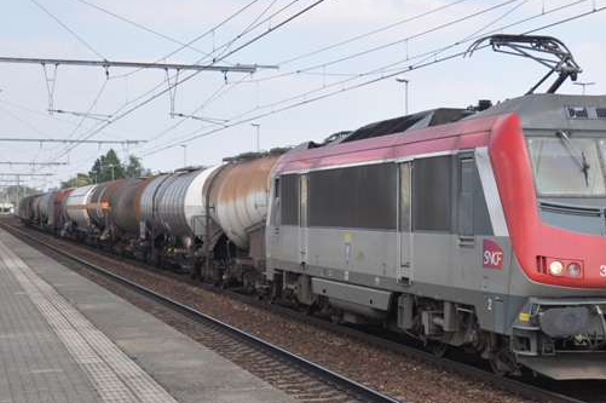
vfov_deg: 16.3
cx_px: 464
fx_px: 1409
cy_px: 199
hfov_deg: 24.0
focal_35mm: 84
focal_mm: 35
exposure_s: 1/1000
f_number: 4.5
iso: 400
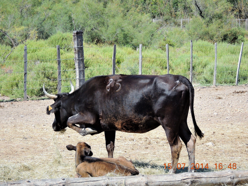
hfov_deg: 10.7
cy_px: 93
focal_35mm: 185
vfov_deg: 8.0
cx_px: 124
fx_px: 1325
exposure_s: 1/500
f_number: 4.6
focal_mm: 33
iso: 160
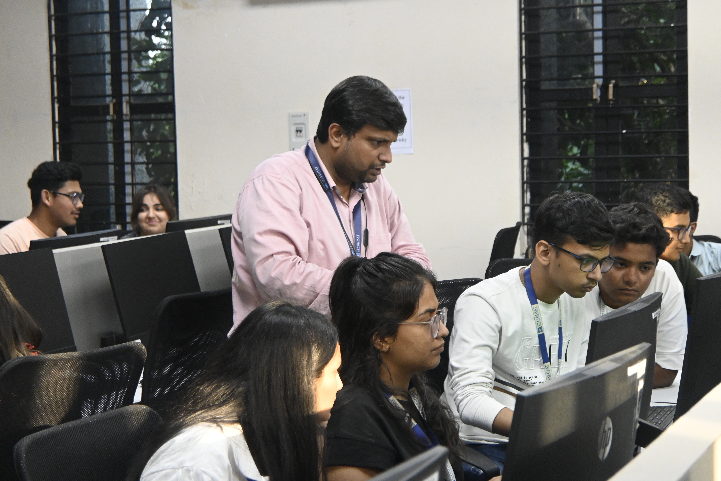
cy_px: 240
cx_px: 360
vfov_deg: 18.2
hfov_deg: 27.0
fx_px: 1502
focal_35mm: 75
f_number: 6.3
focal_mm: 50
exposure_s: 1/125
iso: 3200
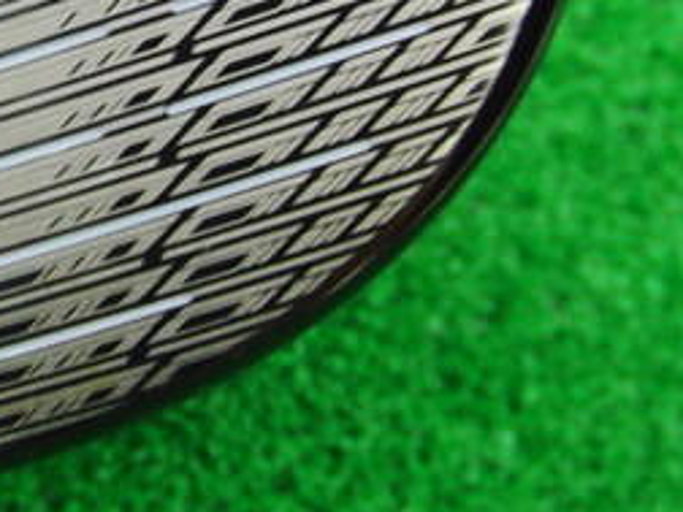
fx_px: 1855
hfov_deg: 19.9
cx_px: -76
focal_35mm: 94
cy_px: -3
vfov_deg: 15.4
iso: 400
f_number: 3.6
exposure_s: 1/20
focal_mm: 6.42
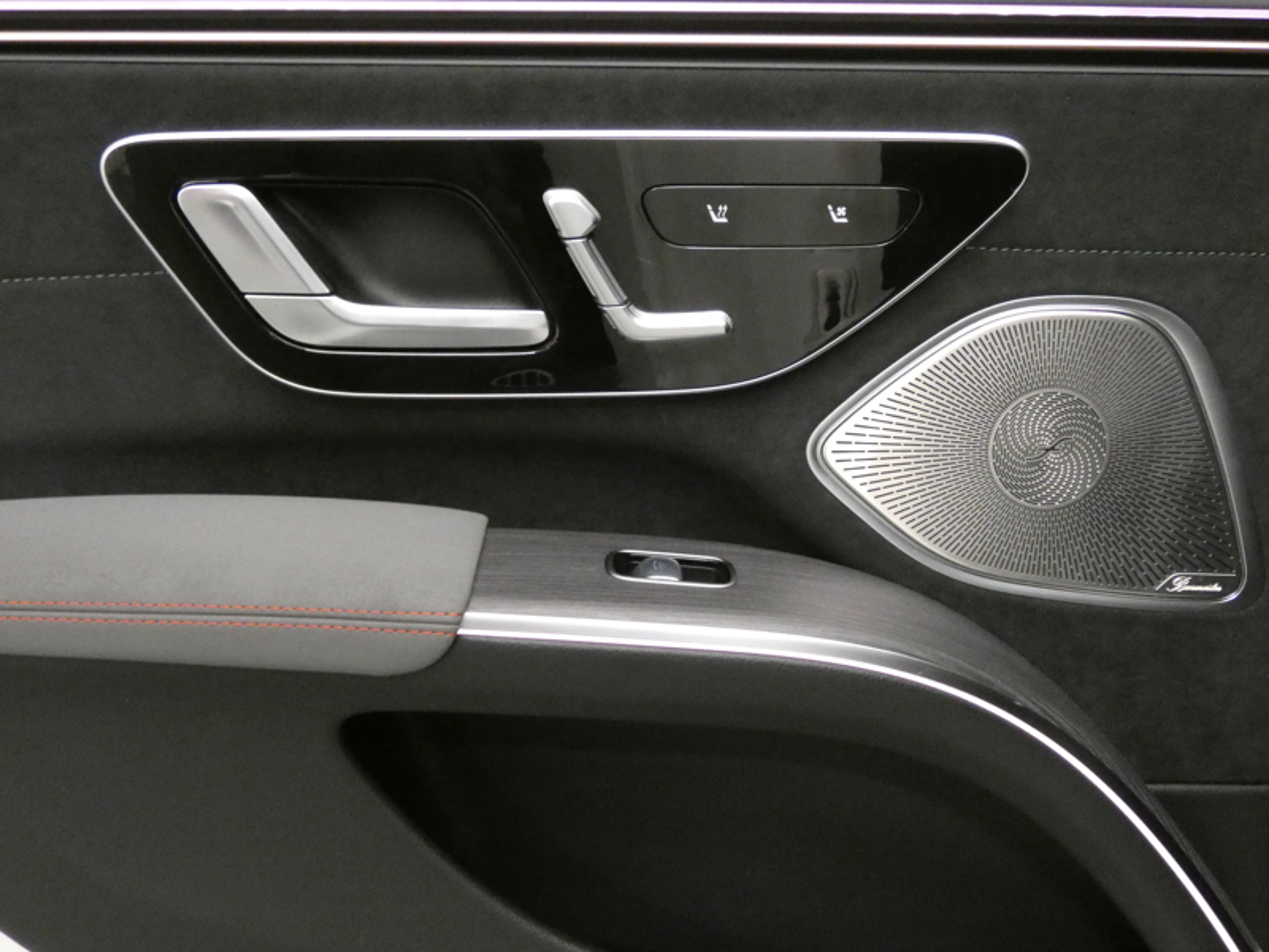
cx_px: 634
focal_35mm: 36
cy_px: 476
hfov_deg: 51.4
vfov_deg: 39.7
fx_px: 1320
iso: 1600
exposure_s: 1/25
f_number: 3.5
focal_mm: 6.5
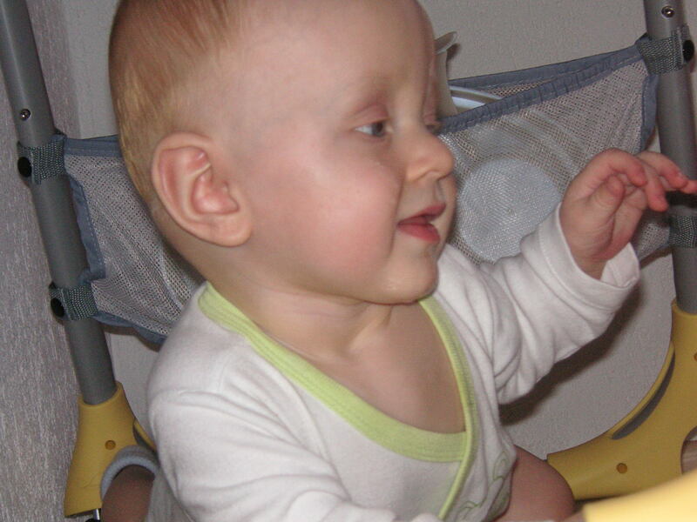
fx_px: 1711
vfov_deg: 17.4
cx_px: 348
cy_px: 261
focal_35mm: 85
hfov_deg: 23.0
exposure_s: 1/90
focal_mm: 14.1
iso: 160
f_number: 4.7
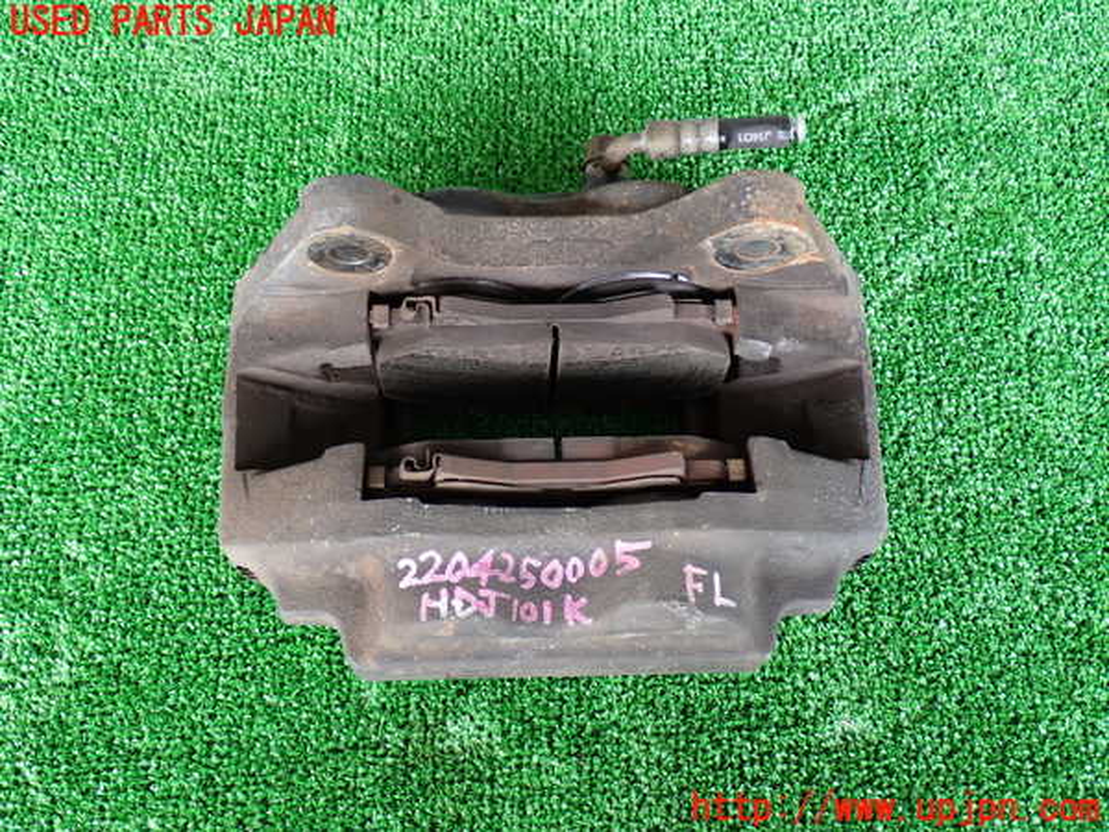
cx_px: 554
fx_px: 1314
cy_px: 416
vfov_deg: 35.1
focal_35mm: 41
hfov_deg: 45.8
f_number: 2.8
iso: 320
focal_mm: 7.31
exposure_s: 1/40
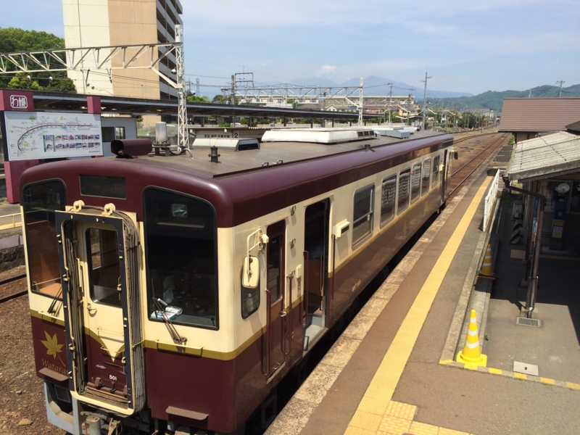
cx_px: 290
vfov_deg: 48.2
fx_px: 486
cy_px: 218
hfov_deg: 61.7
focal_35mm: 29
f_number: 2.2
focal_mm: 4.15
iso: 32
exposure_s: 1/2053
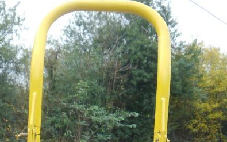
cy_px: 205
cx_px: 69
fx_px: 476
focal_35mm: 77
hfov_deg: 26.6
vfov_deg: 15.7
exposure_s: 1/125
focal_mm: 14
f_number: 3.5
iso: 160
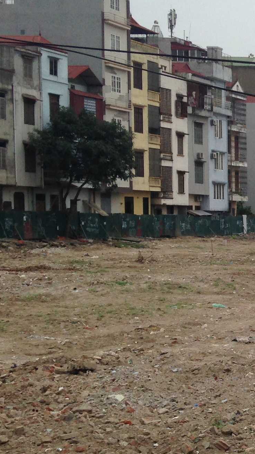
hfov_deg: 12.3
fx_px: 1082
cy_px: 300
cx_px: 467
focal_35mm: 90
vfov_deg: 23.6
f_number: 2.4
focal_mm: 4.12
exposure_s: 1/903
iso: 50
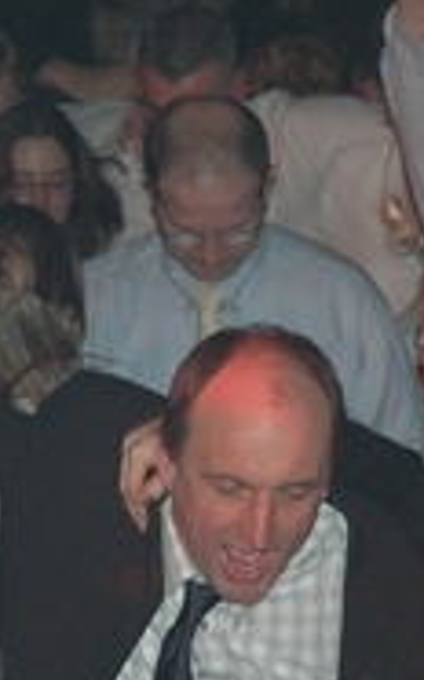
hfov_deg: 4.8
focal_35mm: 275
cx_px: -40
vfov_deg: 7.6
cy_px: 587
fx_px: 5092
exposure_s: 1/60
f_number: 4.5
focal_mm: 62
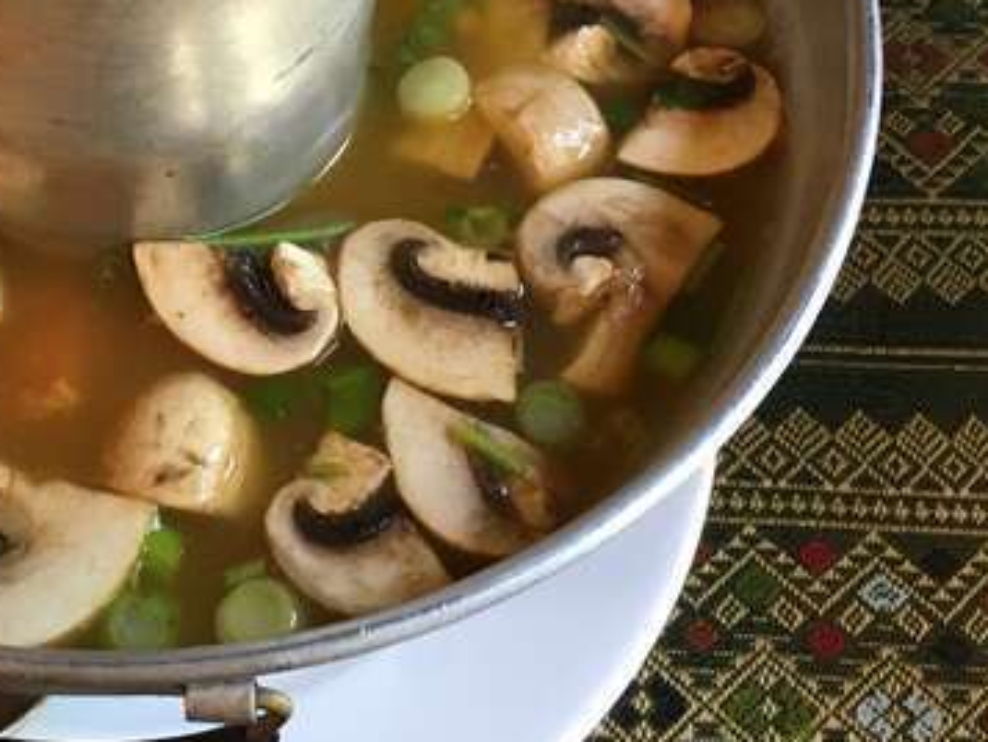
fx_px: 1856
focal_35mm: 65
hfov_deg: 28.8
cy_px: 166
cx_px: 136
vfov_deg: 22.3
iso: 160
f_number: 2.2
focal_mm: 4.15
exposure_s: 1/30
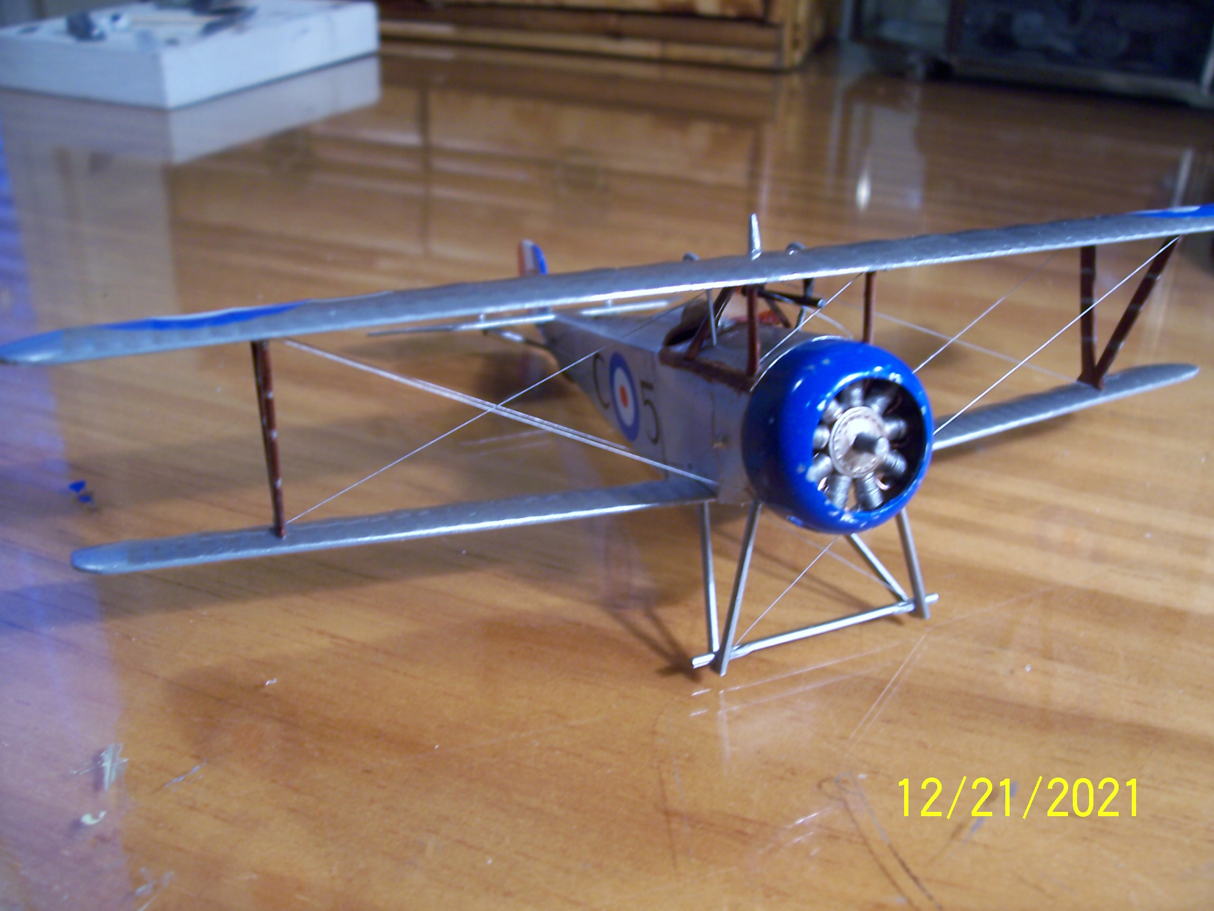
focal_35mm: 34
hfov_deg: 54.0
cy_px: 456
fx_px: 1192
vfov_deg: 41.8
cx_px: 607
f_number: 2.7
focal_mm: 5.6
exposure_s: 1/15
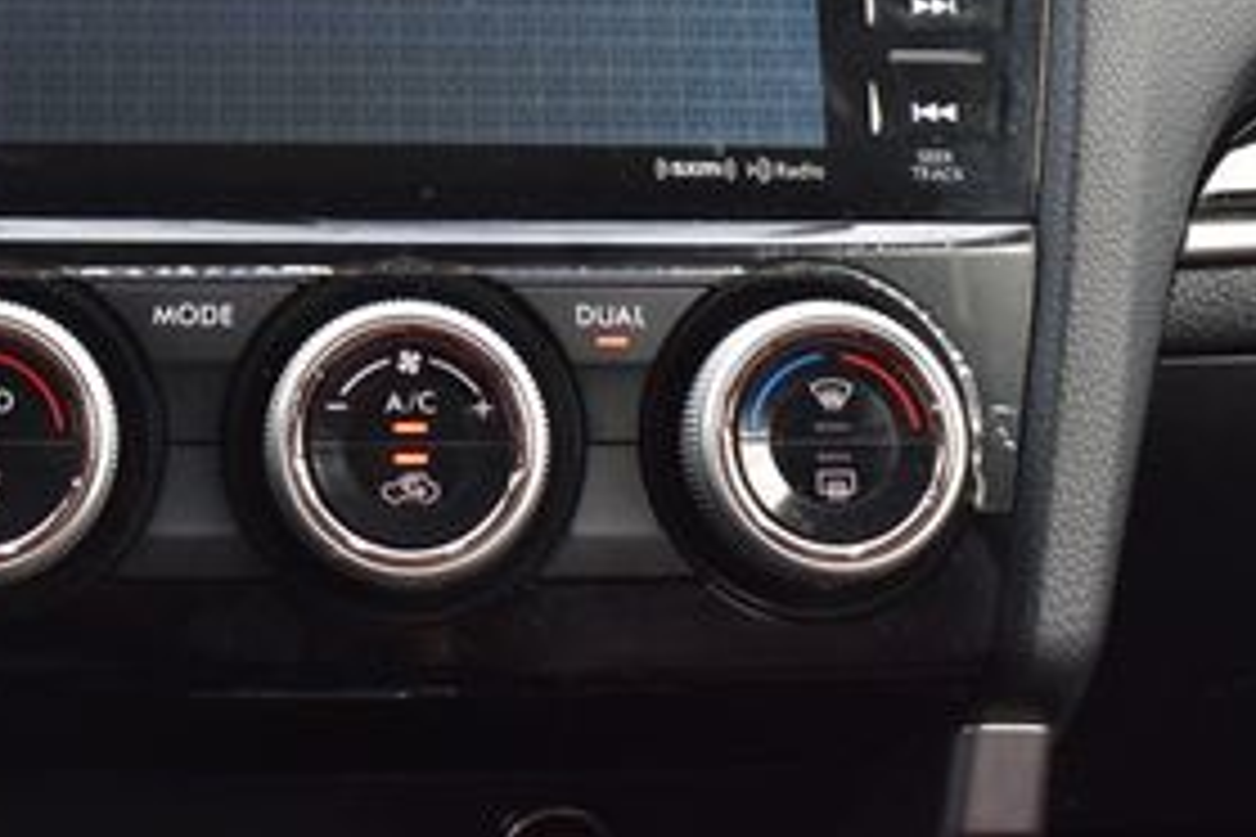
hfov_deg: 31.4
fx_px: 2163
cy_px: -72
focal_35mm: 62
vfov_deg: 20.9
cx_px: 225
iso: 400
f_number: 7.1
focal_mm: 18
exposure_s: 1/40
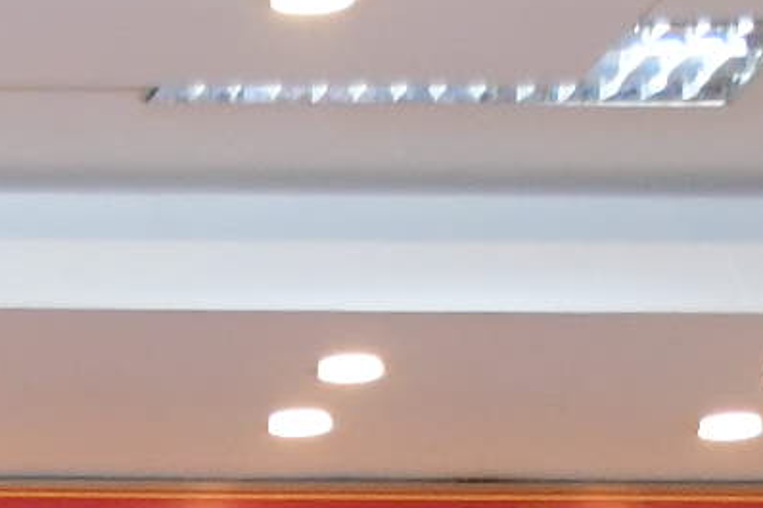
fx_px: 6006
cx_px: -959
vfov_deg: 4.6
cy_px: 1679
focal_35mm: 284
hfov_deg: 6.9
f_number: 4
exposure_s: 1/200
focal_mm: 27
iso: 2500
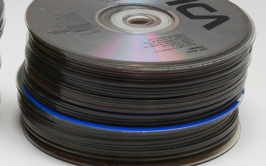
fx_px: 1553
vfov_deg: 6.1
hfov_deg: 9.7
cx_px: 13
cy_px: 56
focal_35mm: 214
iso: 400
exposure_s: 1/80
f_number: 16
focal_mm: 55
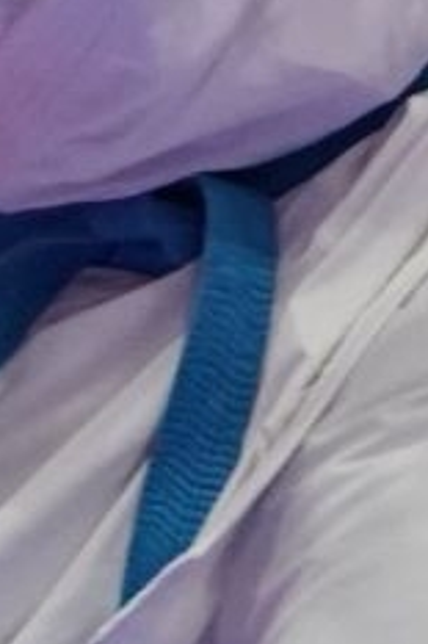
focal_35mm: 1397
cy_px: -572
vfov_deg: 1.5
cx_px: 1328
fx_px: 24948
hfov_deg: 1.0
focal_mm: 121
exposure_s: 1/1000
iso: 3200
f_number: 2.8
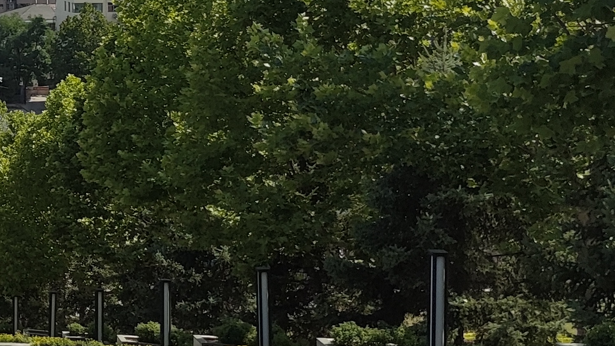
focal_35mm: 99
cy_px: -29
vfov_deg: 12.0
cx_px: -248
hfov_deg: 19.4
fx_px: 1614
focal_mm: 4.71
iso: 50
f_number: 1.79
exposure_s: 1/1997
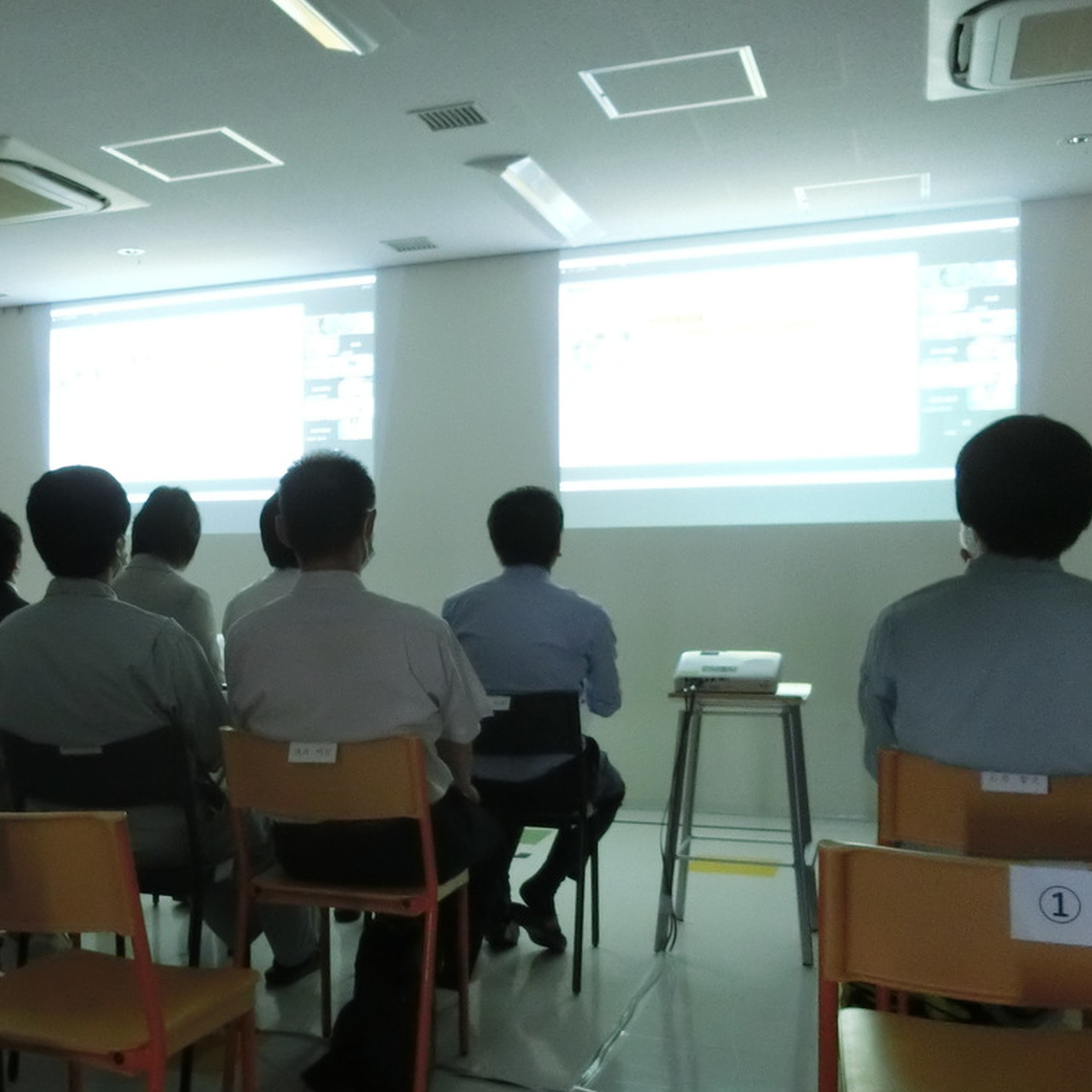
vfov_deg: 41.8
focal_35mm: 40
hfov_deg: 40.6
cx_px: 268
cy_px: 625
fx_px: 1428
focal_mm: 5.2
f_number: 3.7
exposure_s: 1/6
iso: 800
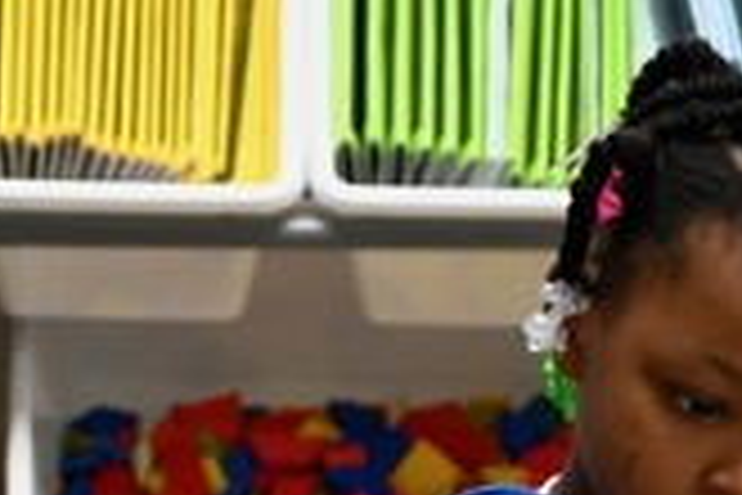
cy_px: 47
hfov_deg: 4.7
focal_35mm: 435
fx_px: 8965
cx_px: -396
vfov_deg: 3.2
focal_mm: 70
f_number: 2.8
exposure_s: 1/250
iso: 3200
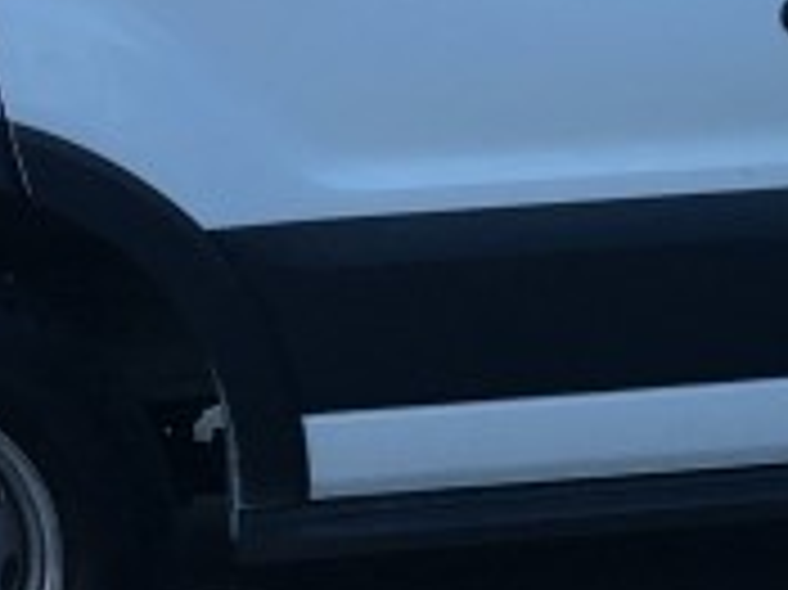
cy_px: 117
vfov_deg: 8.7
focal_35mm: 170
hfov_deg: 11.3
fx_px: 3867
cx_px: 1058
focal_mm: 4.15
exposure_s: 1/306
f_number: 2.2
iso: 25
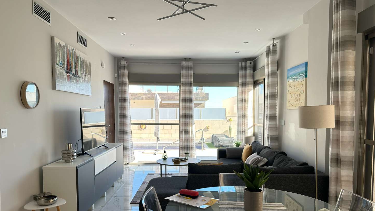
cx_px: 191
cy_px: 127
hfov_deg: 69.9
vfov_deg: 42.7
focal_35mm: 27
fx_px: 268
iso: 80
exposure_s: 1/293
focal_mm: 6.86
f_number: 1.78
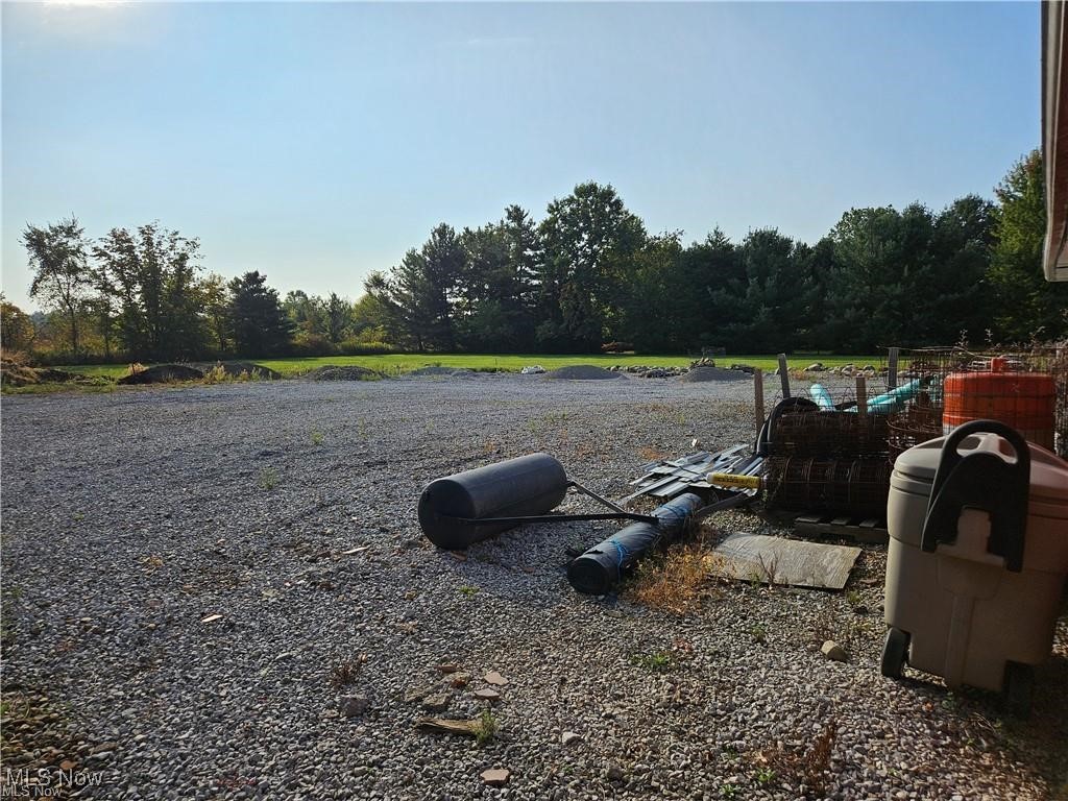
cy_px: 400
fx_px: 710
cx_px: 534
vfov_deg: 58.9
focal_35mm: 23
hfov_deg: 73.9
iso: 25
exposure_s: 1/3185
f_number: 1.8
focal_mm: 5.4
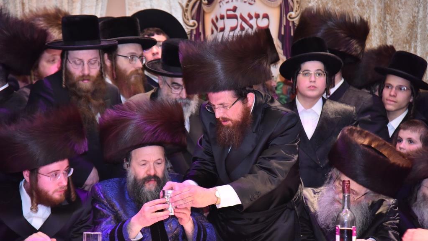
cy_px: 133
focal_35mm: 126
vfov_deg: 9.6
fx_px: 1430
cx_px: 214
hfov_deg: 17.0
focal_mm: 120
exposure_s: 1/125
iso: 3200
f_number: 4
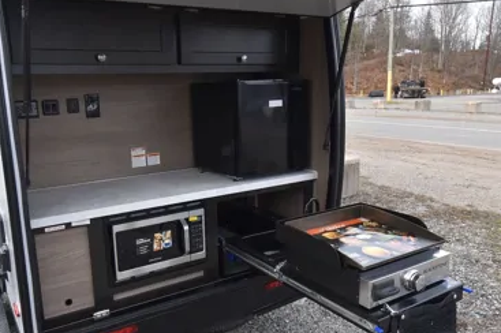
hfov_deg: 66.0
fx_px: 384
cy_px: 186
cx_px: 221
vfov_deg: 46.8
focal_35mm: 28
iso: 400
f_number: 7.1
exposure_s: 1/200
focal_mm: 15
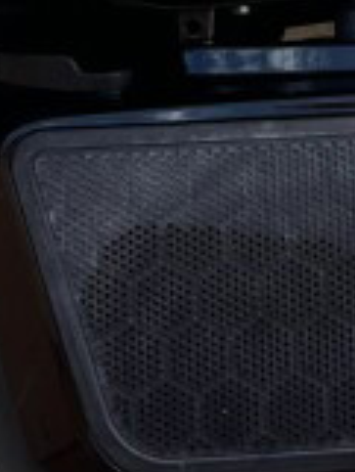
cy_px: -384
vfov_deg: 13.6
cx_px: 390
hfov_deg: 11.3
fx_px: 1762
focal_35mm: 129
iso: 50
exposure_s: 1/1404
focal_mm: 5.1
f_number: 1.6
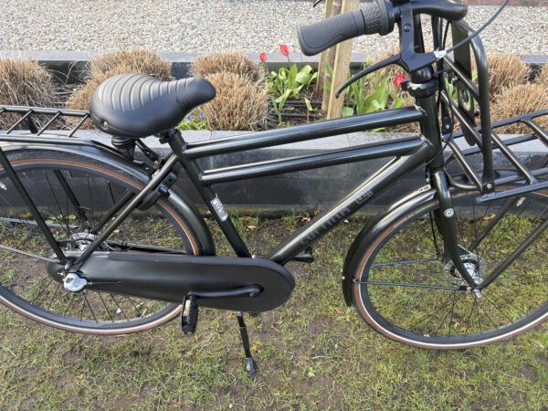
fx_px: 412
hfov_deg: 67.3
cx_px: 274
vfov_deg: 53.1
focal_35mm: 26
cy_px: 206
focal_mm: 5.96
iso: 40
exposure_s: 1/121
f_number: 1.6
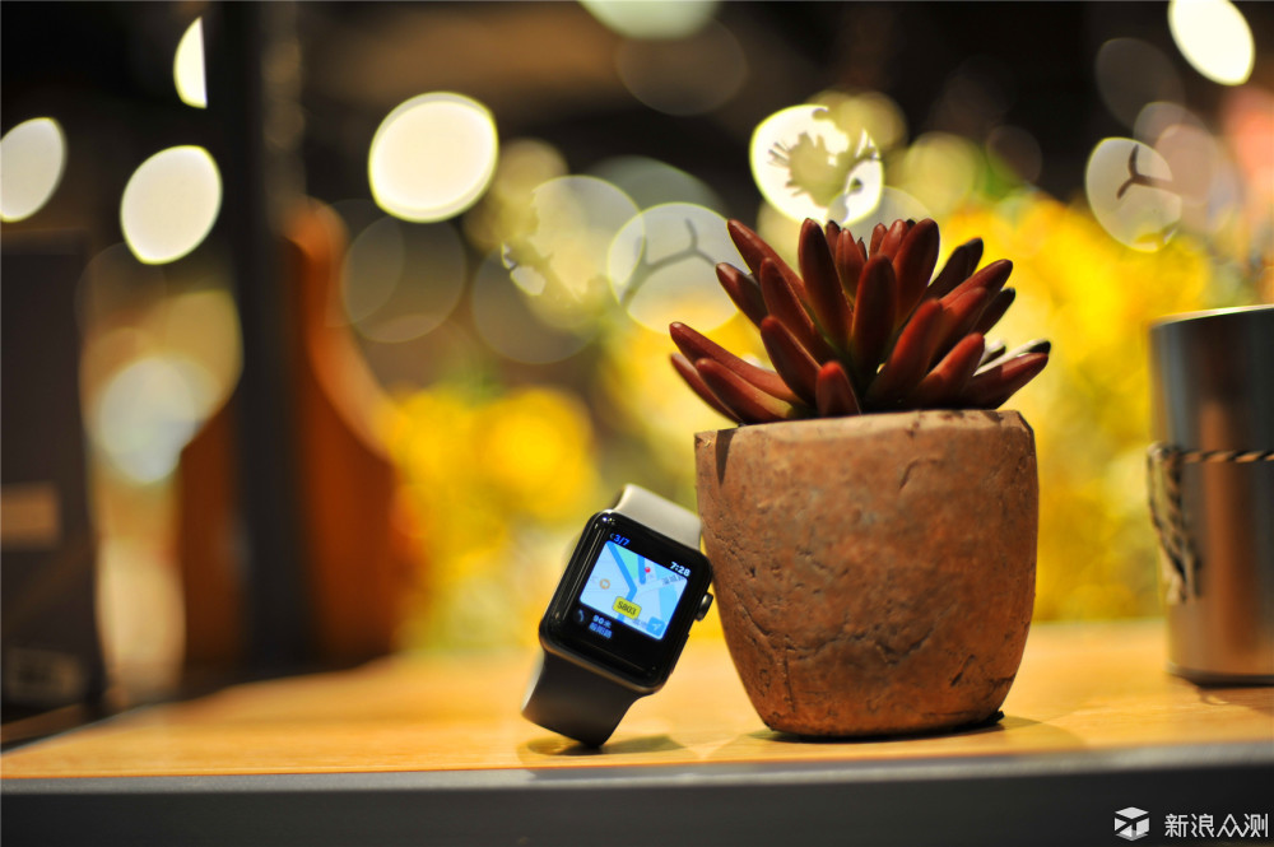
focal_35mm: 50
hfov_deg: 39.6
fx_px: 1768
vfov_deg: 26.9
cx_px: 637
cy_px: 424
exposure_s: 1/200
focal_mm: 50
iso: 200
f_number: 1.4
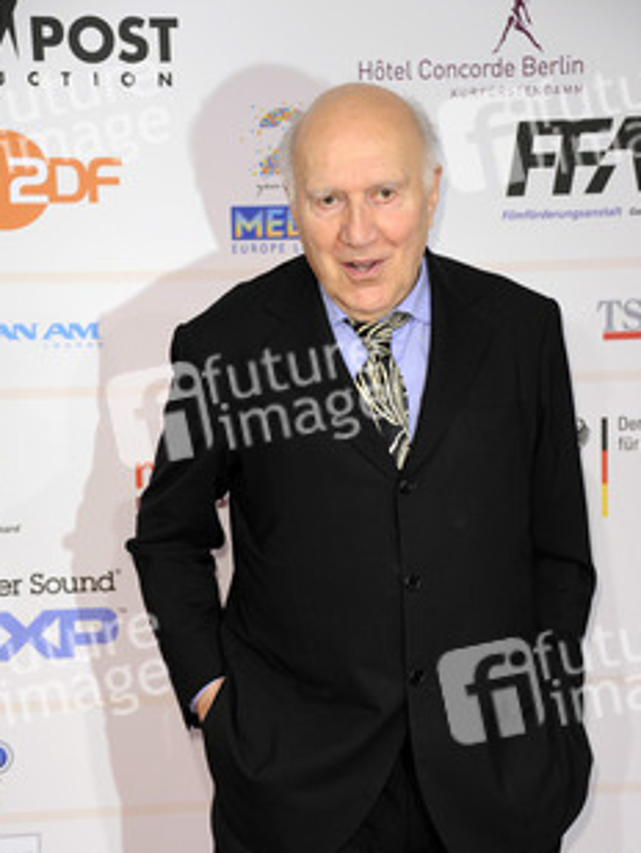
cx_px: 329
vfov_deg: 17.5
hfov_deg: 13.2
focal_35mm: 112
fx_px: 2763
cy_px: 541
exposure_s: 1/160
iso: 1000
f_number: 5.6
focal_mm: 90
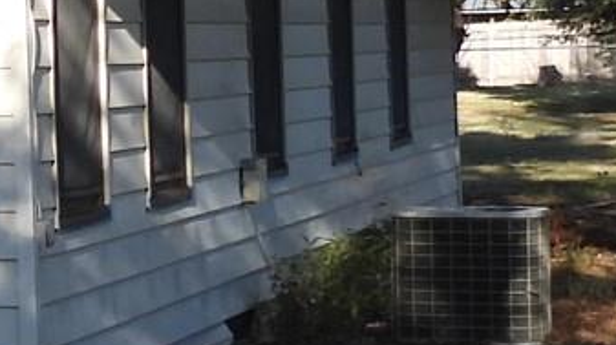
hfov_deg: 11.6
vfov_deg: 7.6
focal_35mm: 159
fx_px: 2595
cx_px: -779
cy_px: 108
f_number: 2.8
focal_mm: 4.3
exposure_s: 1/640
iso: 100
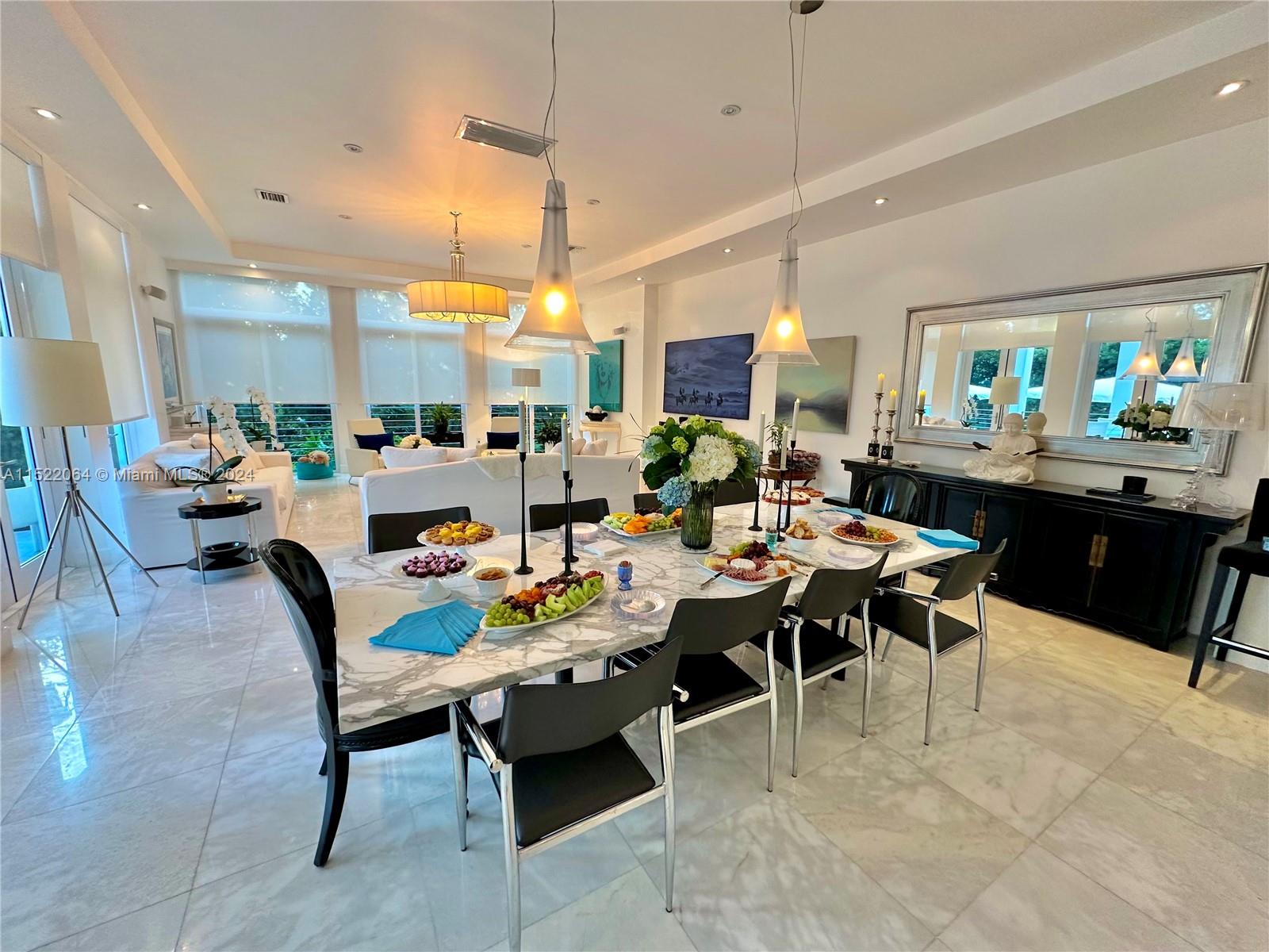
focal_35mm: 14
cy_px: 476
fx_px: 513
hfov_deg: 102.1
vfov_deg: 85.7
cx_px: 634
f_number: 2.2
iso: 160
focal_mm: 2.22
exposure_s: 1/60
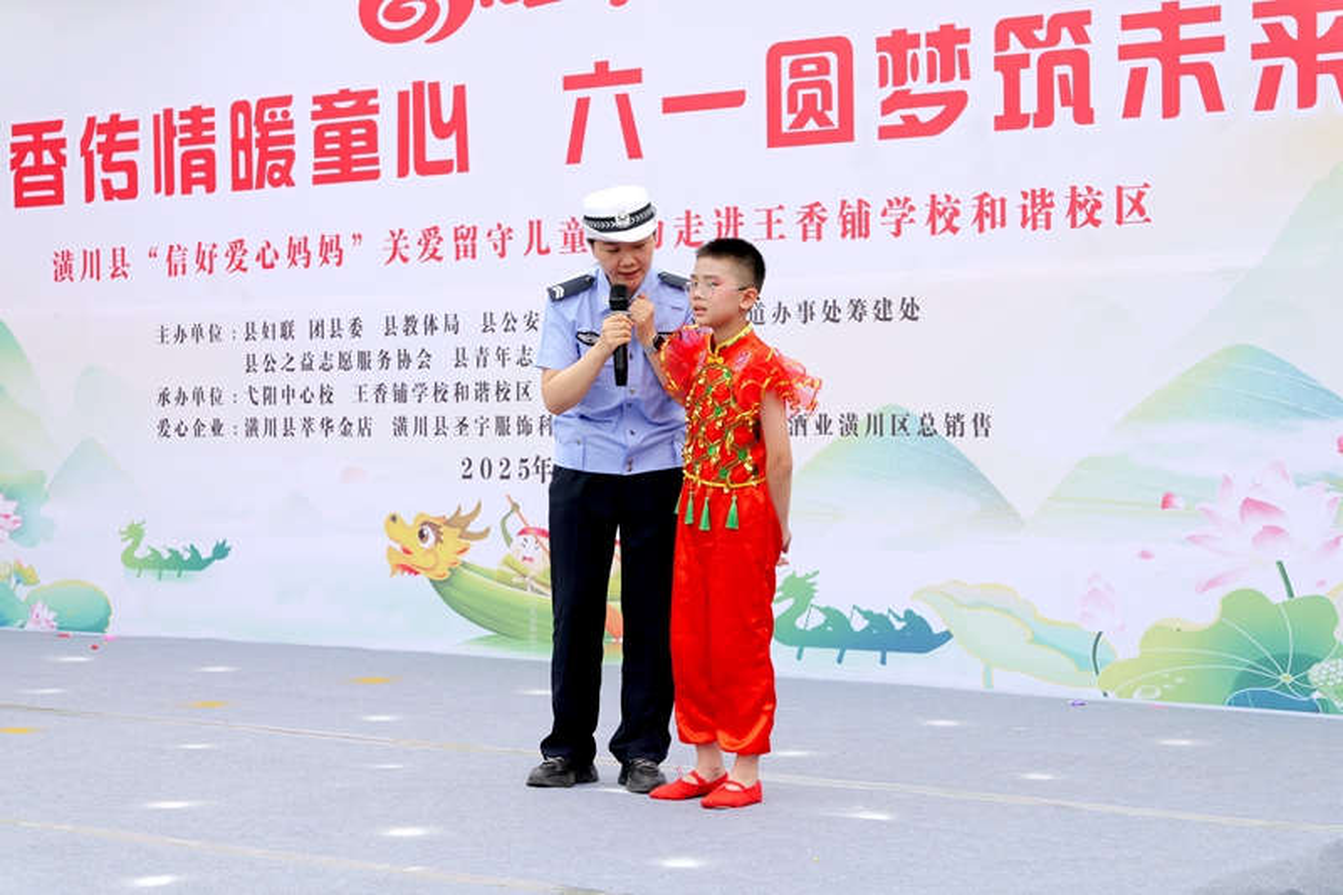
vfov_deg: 19.4
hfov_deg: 28.8
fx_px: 2611
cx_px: 672
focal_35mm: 70
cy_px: 448
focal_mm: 70
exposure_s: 1/125
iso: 250
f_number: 7.1
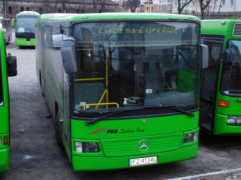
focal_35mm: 50
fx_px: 348
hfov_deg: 38.2
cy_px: 90
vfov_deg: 29.1
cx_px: 120
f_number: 4.1
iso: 560
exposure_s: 1/30
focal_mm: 8.9
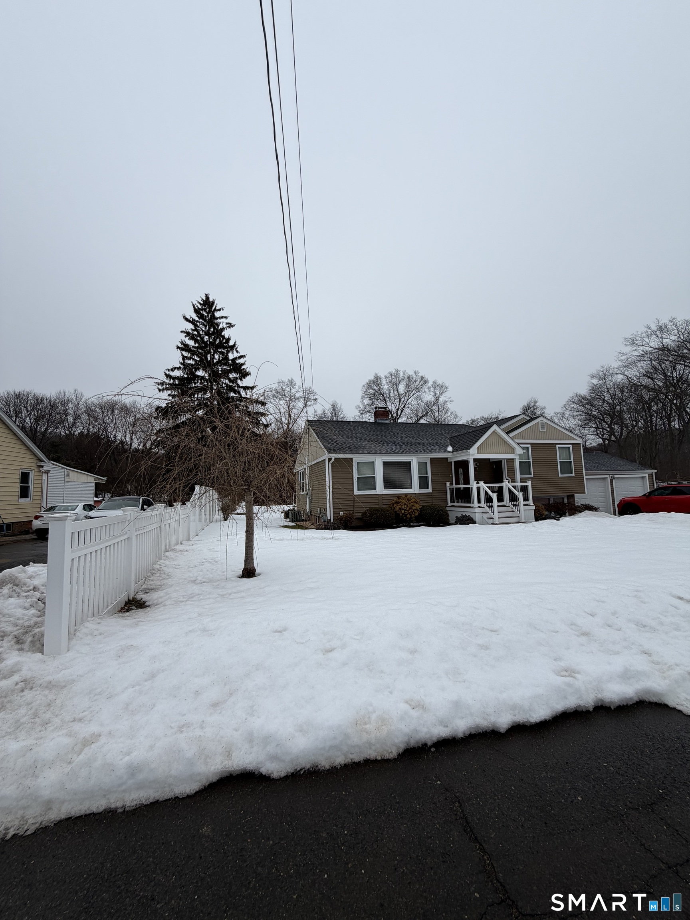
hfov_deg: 85.7
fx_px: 372
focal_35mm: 14
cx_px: 345
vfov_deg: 102.1
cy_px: 460
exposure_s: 1/574
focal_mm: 2.22
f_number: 2.2
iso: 40
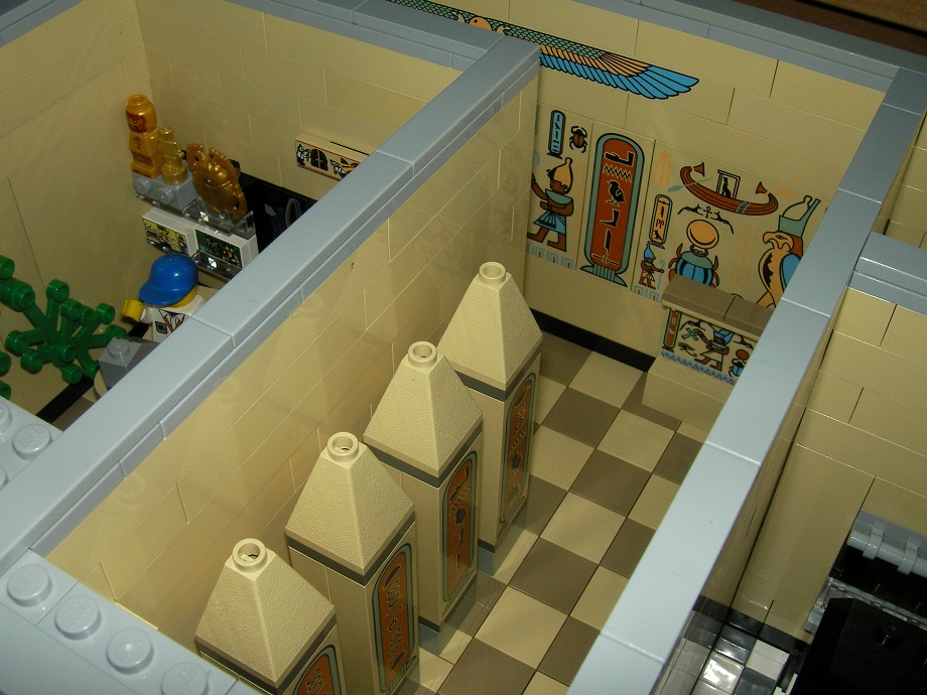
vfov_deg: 37.7
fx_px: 1018
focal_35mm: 38
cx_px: 464
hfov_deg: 49.0
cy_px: 348
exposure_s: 1/30
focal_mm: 6.3
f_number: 6.6
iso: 100
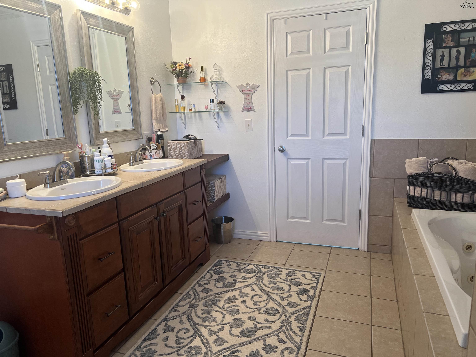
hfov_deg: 67.3
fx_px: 358
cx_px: 238
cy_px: 178
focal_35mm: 26
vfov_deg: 53.1
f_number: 1.5
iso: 125
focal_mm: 5.7
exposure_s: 1/120
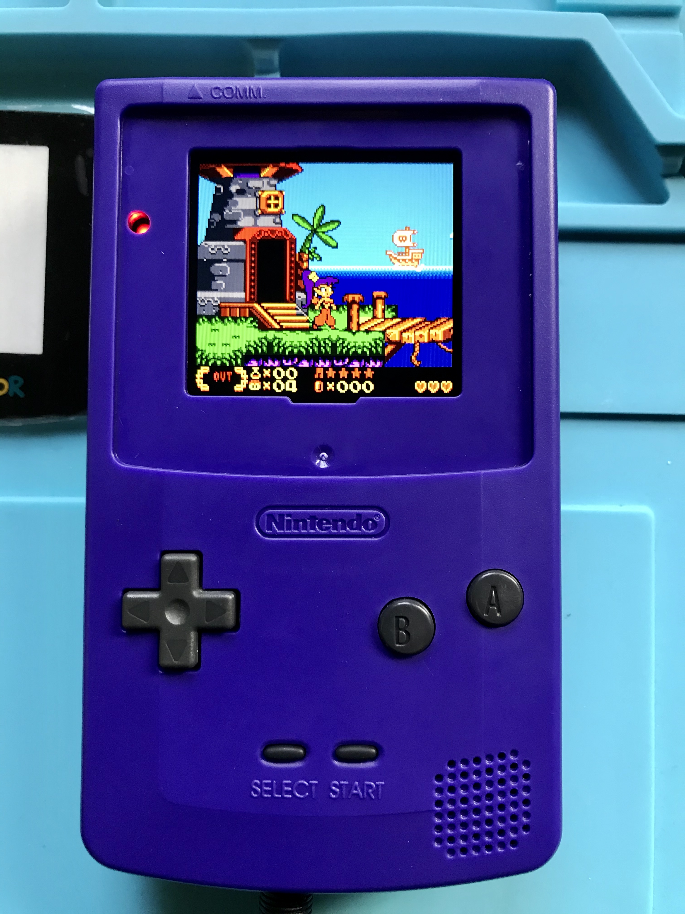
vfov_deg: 63.4
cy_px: 457
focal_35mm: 28
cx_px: 342
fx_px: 739
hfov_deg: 49.7
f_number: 1.8
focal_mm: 3.99
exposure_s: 1/17
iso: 50
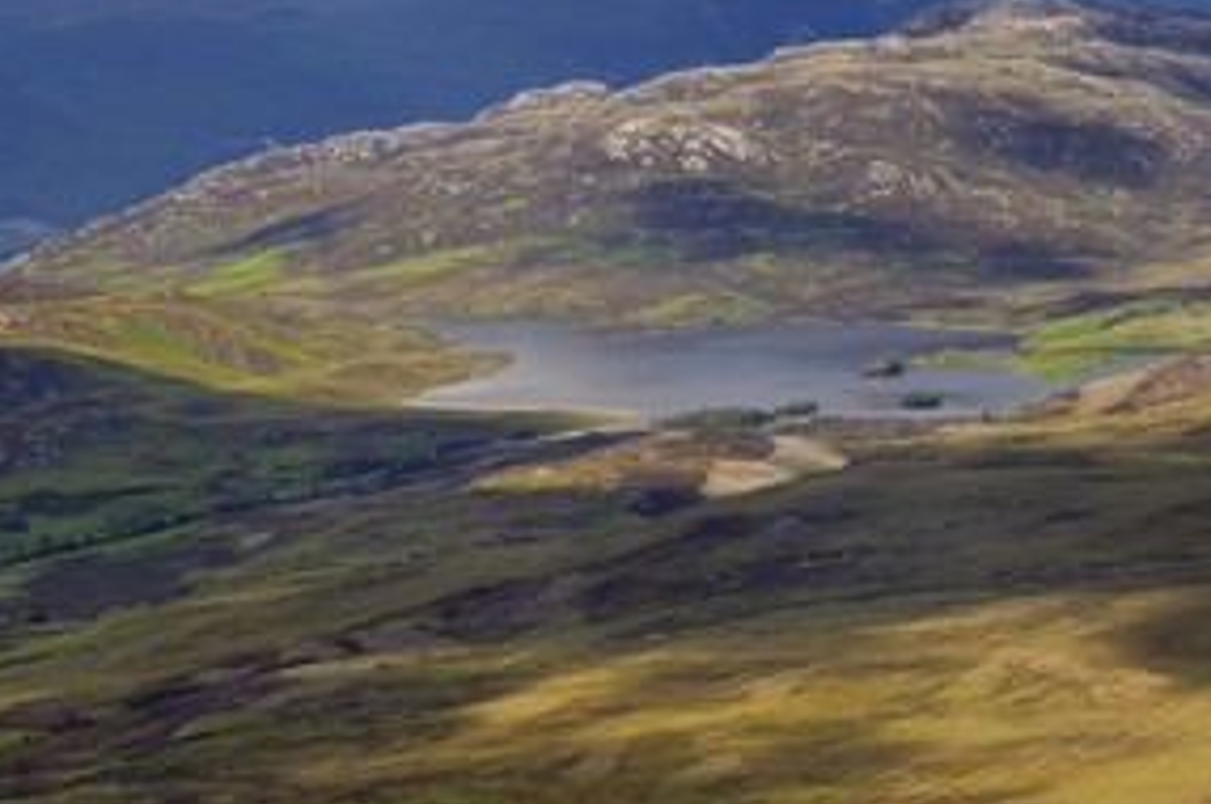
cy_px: 245
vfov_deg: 8.3
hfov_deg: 12.5
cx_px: 582
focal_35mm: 165
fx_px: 5544
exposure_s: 1/800
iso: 400
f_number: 9
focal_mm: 112
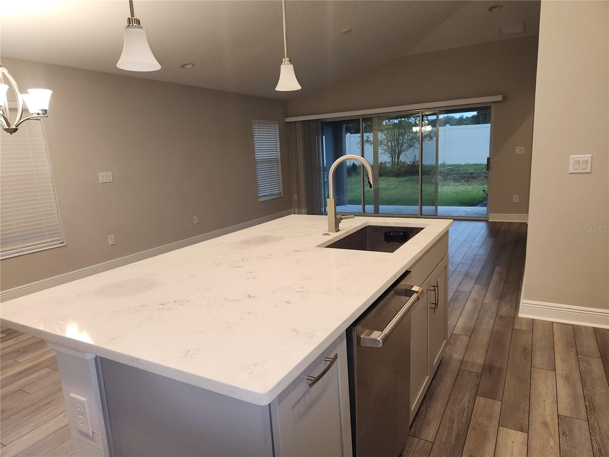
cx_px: 304
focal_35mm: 23
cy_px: 228
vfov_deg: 58.9
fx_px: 405
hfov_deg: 73.9
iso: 100
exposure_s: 1/40
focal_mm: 5.4
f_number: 1.8
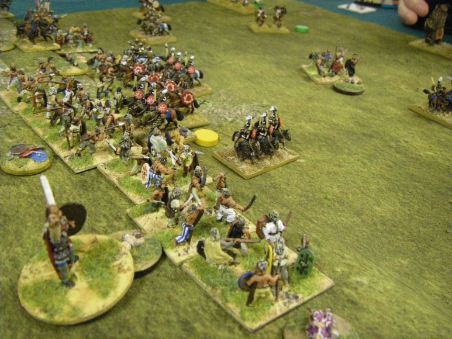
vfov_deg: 37.7
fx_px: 496
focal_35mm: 38
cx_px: 226
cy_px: 170
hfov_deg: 49.0
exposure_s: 1/40
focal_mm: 6.3
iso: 800
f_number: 3.5
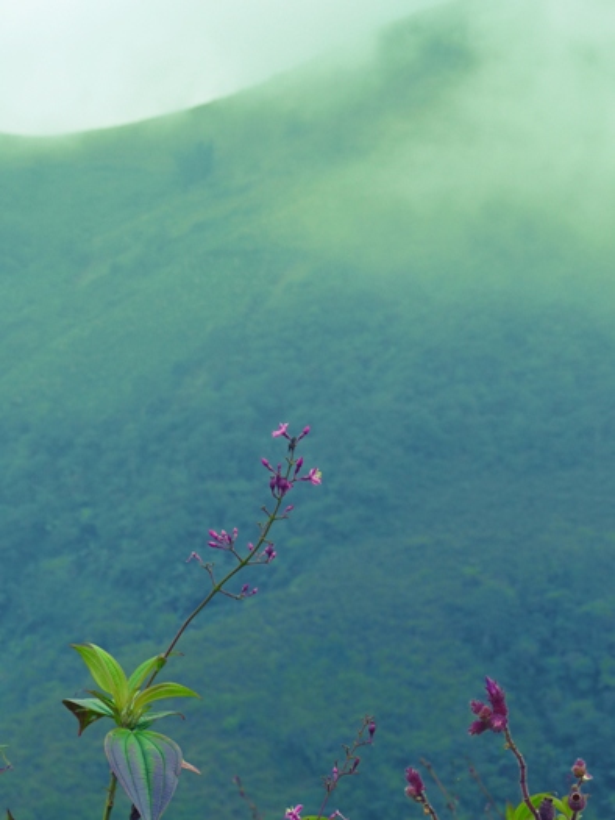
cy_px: 410
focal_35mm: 107
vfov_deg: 18.4
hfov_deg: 13.8
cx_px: 308
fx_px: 2534
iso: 100
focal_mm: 19.2
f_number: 4
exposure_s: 1/400
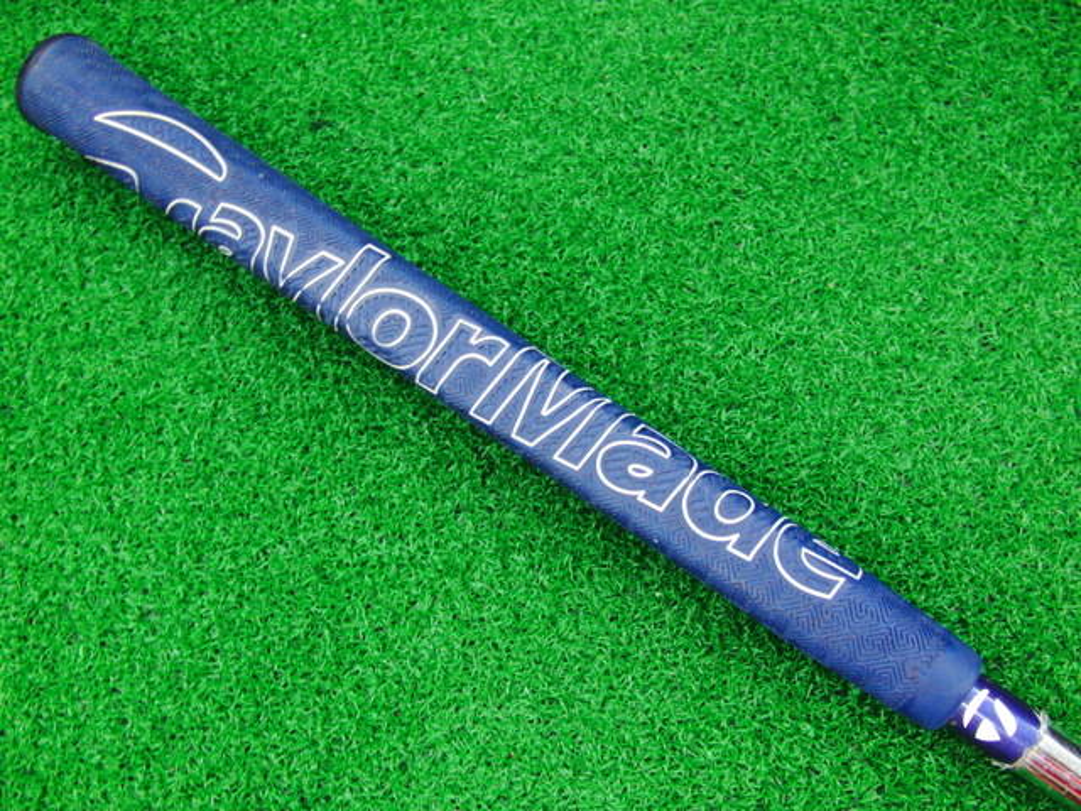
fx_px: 1155
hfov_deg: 50.1
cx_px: 540
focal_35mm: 37
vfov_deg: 38.7
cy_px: 406
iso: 400
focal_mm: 6.42
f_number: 3.6
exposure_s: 1/25
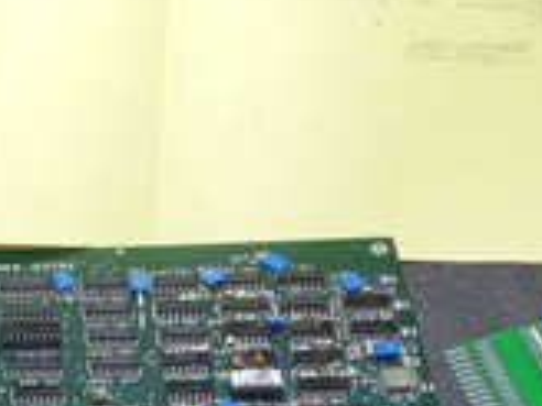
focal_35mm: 90
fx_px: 1409
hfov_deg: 20.6
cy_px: 502
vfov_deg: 15.7
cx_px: -73
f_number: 3.5
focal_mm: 6
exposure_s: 1/30
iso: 250
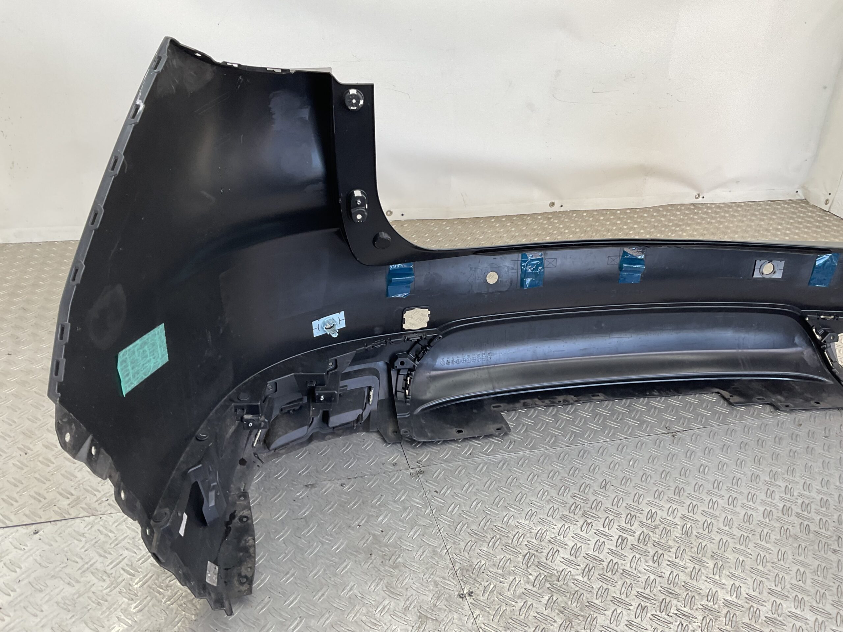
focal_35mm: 29
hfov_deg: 61.7
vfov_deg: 48.2
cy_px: 316
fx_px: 706
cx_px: 422
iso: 25
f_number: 1.8
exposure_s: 1/120
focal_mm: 3
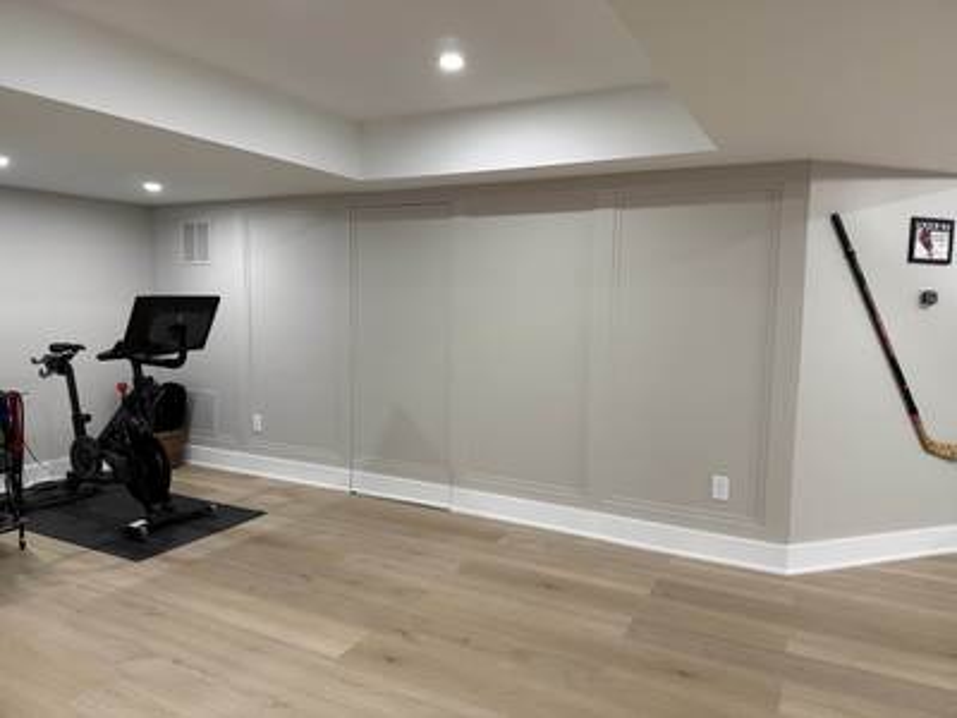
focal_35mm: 24
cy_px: 359
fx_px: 664
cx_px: 478
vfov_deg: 56.8
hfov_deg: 71.6
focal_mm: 6.76
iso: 200
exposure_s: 1/120
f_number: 1.78
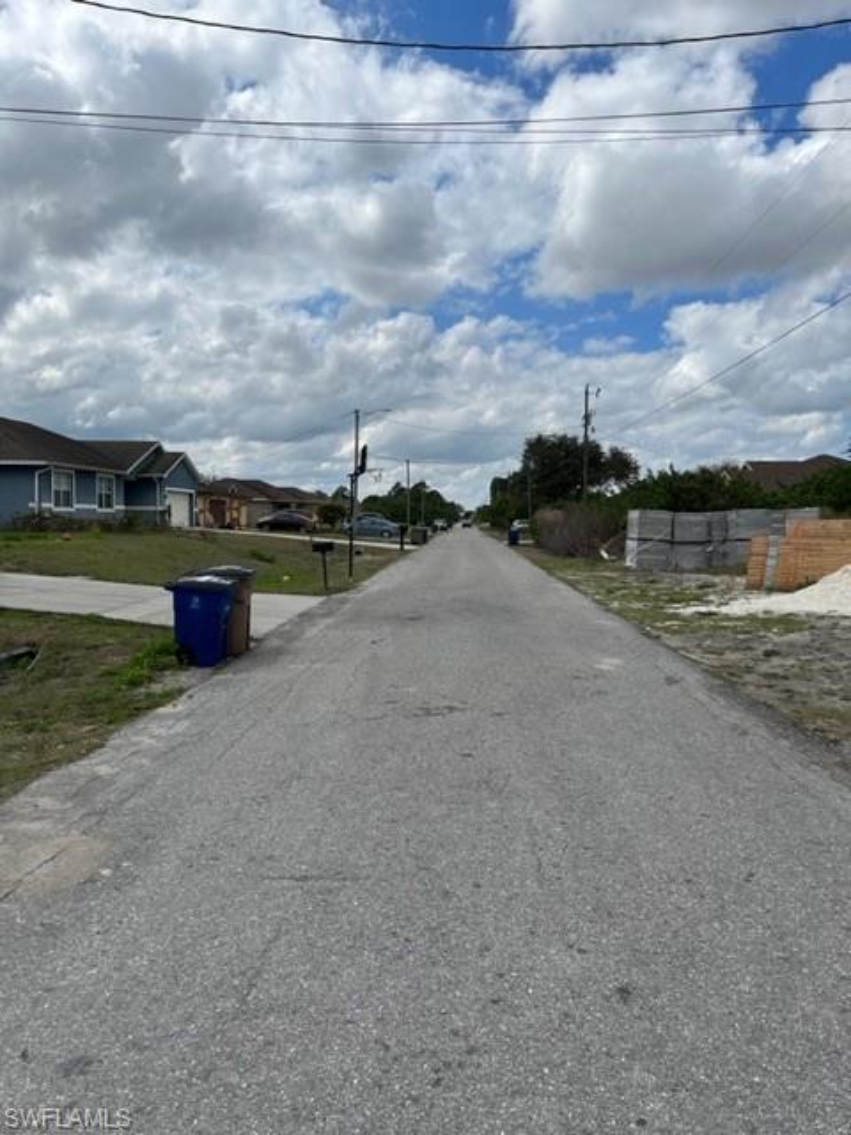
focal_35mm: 26
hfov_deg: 53.1
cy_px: 568
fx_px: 852
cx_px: 426
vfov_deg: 67.3
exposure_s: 1/7353
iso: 50
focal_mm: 5.1
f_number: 1.6
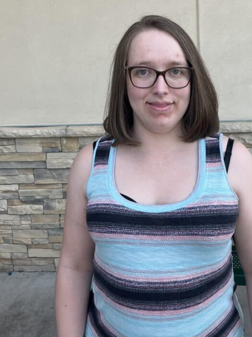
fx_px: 369
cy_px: 114
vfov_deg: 48.2
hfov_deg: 37.4
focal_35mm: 38
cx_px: 161
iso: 50
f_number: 1.6
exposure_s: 1/649
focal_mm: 5.1
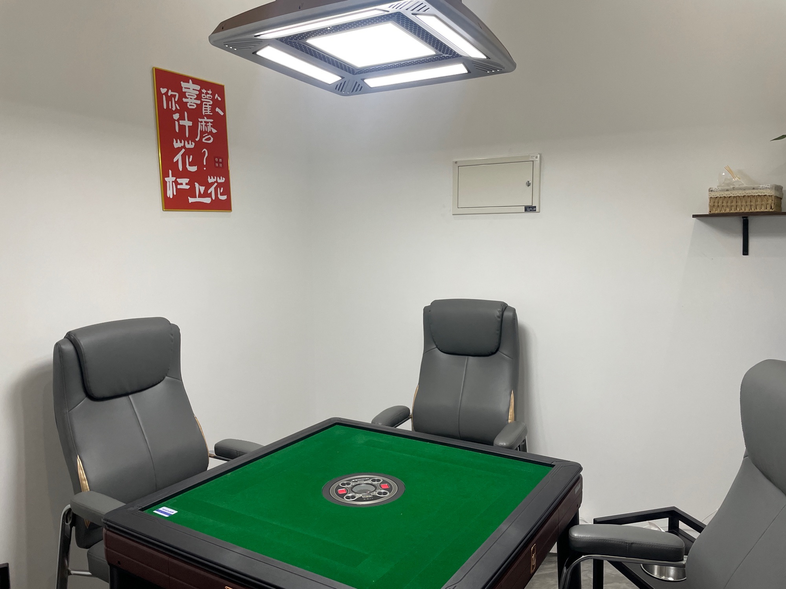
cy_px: 294
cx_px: 393
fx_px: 590
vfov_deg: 53.1
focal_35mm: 26
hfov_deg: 67.3
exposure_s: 1/121
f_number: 1.6
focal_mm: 4.2
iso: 125
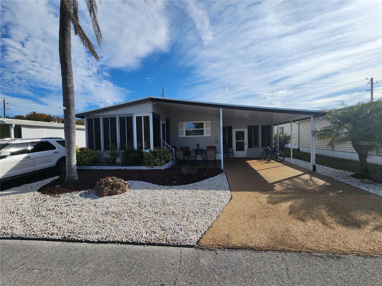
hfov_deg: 106.2
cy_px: 143
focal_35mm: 13
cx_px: 191
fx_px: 143
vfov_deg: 89.9
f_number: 2.2
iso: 50
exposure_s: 1/3569
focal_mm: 2.2
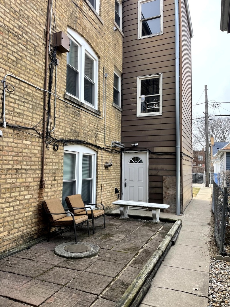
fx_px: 230
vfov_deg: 67.3
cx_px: 115
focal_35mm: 26
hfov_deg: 53.1
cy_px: 154
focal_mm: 4.2
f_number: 1.6
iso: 32
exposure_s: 1/666
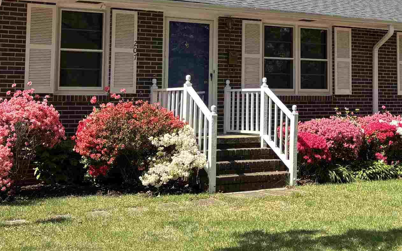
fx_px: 734
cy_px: 28
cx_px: 336
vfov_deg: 19.1
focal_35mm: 67
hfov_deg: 29.7
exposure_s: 1/1522
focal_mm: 5.96
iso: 50
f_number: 1.6
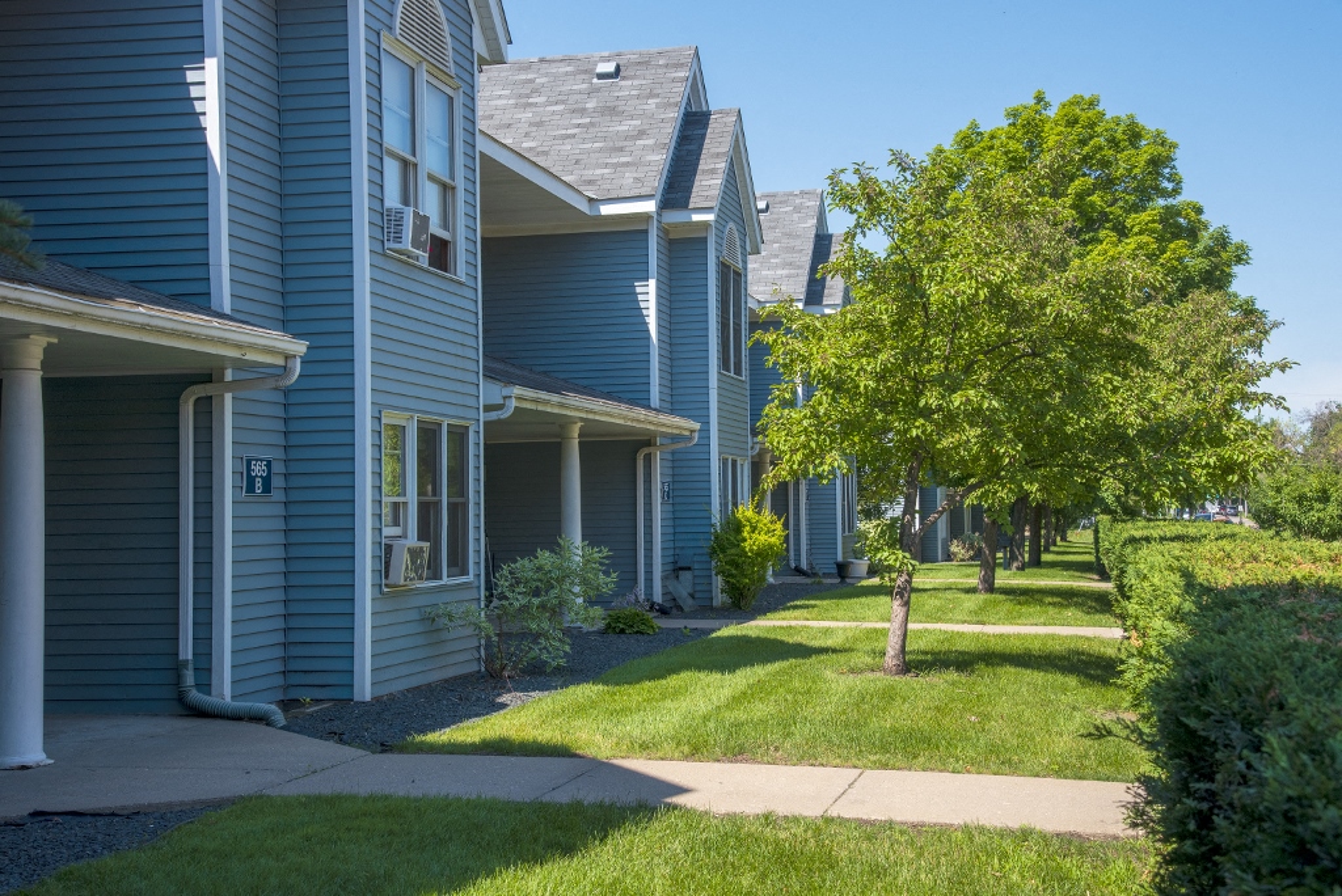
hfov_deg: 41.1
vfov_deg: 28.1
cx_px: 671
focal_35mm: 48
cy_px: 448
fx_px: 1790
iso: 200
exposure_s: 1/320
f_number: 9
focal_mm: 48
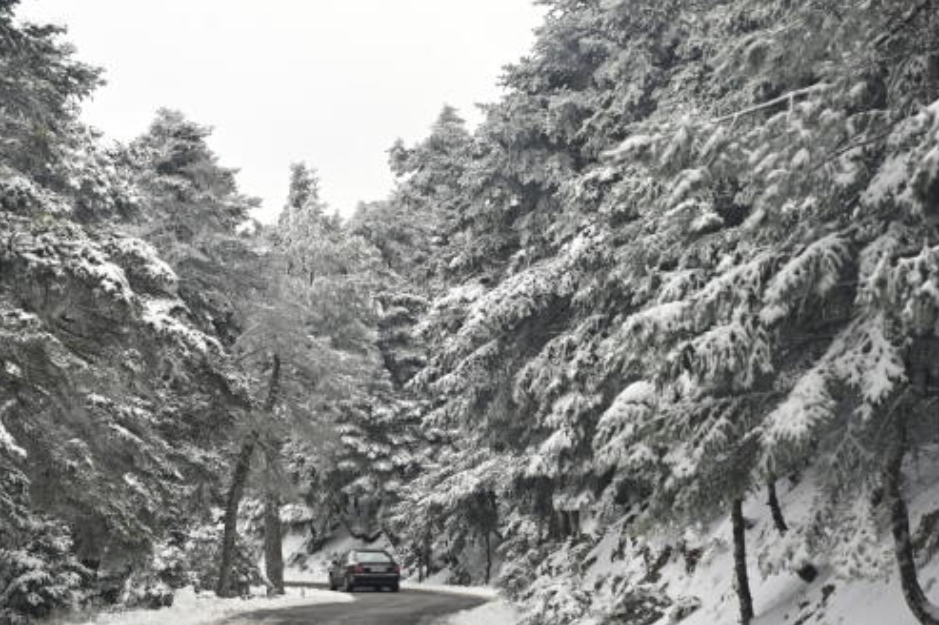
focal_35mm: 107
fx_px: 2789
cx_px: 383
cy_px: 233
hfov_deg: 19.1
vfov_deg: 12.8
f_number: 5.6
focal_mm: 80
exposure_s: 1/200
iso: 100
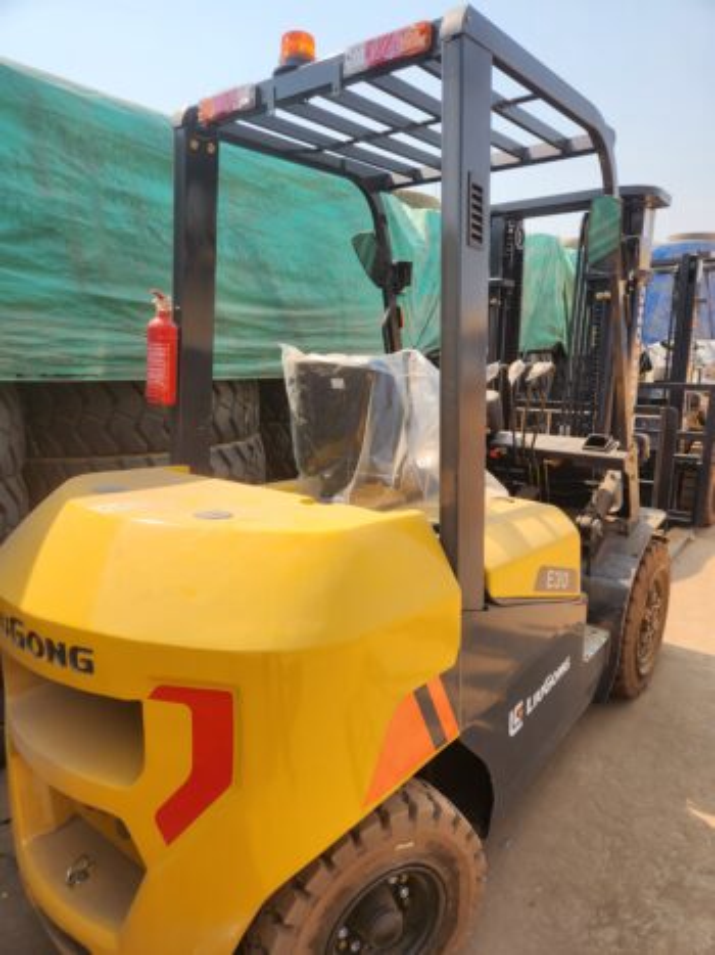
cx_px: 358
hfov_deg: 58.9
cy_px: 478
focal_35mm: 23
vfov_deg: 73.9
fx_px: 634
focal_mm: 5.4
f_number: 1.8
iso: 20
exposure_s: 1/1212
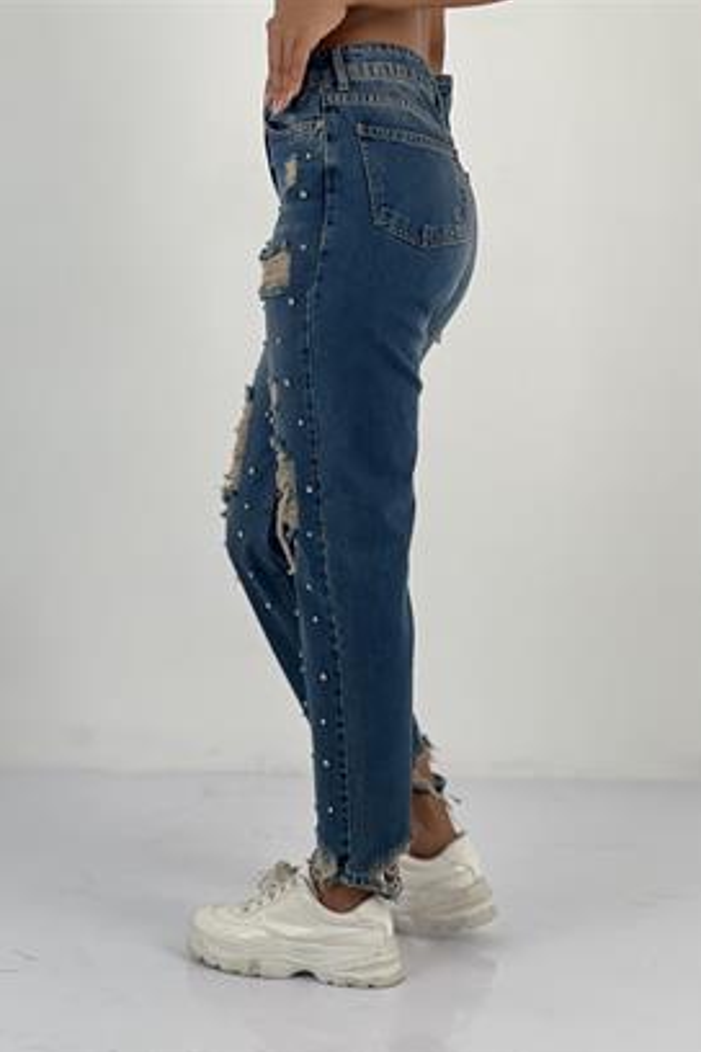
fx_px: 2366
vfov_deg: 25.1
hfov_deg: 16.9
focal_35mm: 81
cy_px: 530
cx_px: 314
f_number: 2.8
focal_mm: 9
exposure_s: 1/100
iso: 32
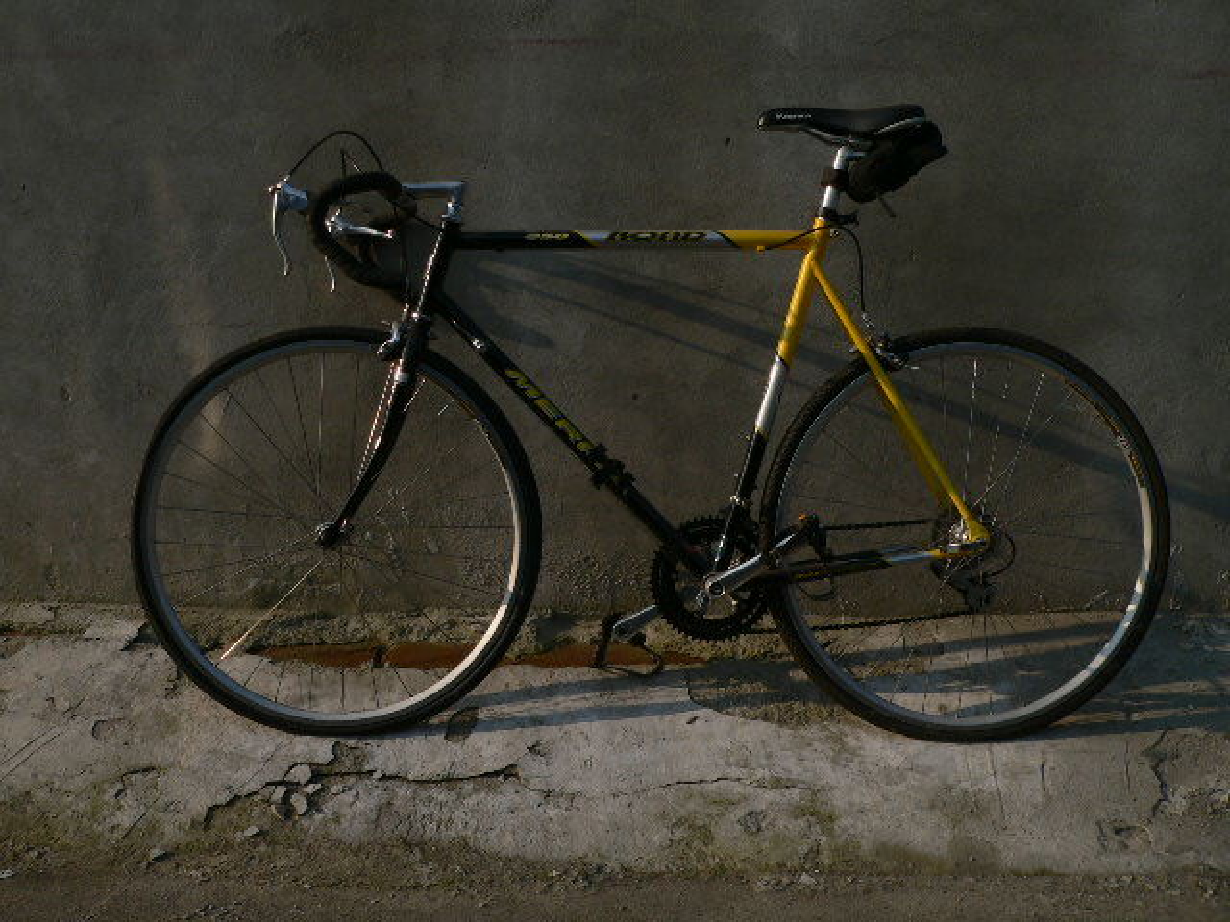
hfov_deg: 51.4
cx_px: 615
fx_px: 1279
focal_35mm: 36
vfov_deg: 39.7
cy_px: 461
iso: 80
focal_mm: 6
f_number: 4
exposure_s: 1/800
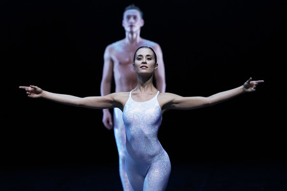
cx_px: 144
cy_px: 96
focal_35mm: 400
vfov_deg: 3.4
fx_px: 3186
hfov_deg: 5.2
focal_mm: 400
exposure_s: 1/320
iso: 6400
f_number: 6.3
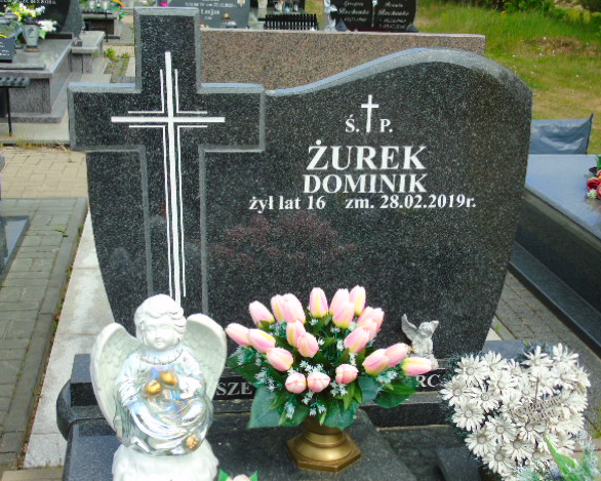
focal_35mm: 49
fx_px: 872
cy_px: 243
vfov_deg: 30.8
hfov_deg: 38.0
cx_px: 321
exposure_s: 1/500
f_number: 4.1
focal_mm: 8.2
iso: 80
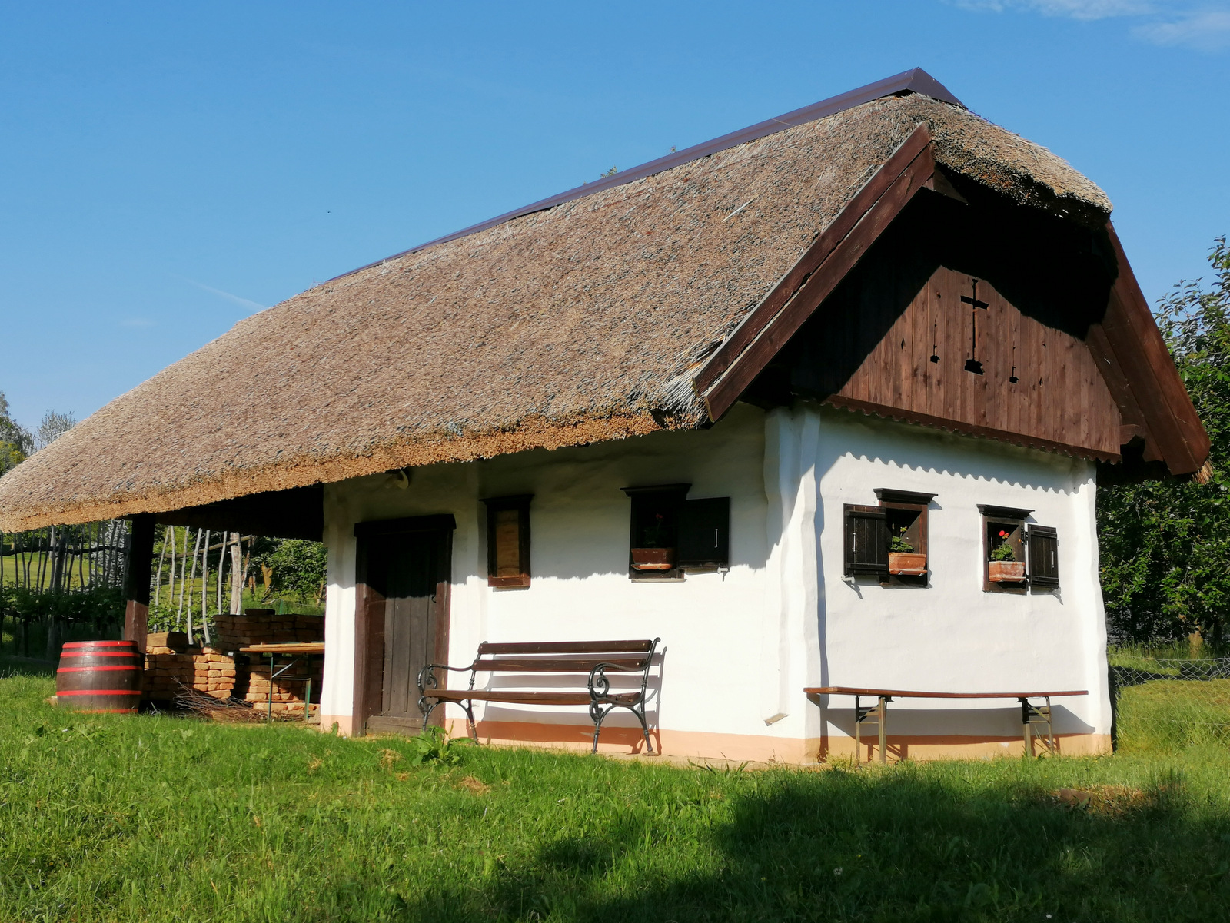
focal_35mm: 40
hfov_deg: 46.8
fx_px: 1422
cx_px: 615
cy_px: 462
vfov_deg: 36.0
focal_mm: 3.95
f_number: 1.8
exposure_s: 1/1866
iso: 50
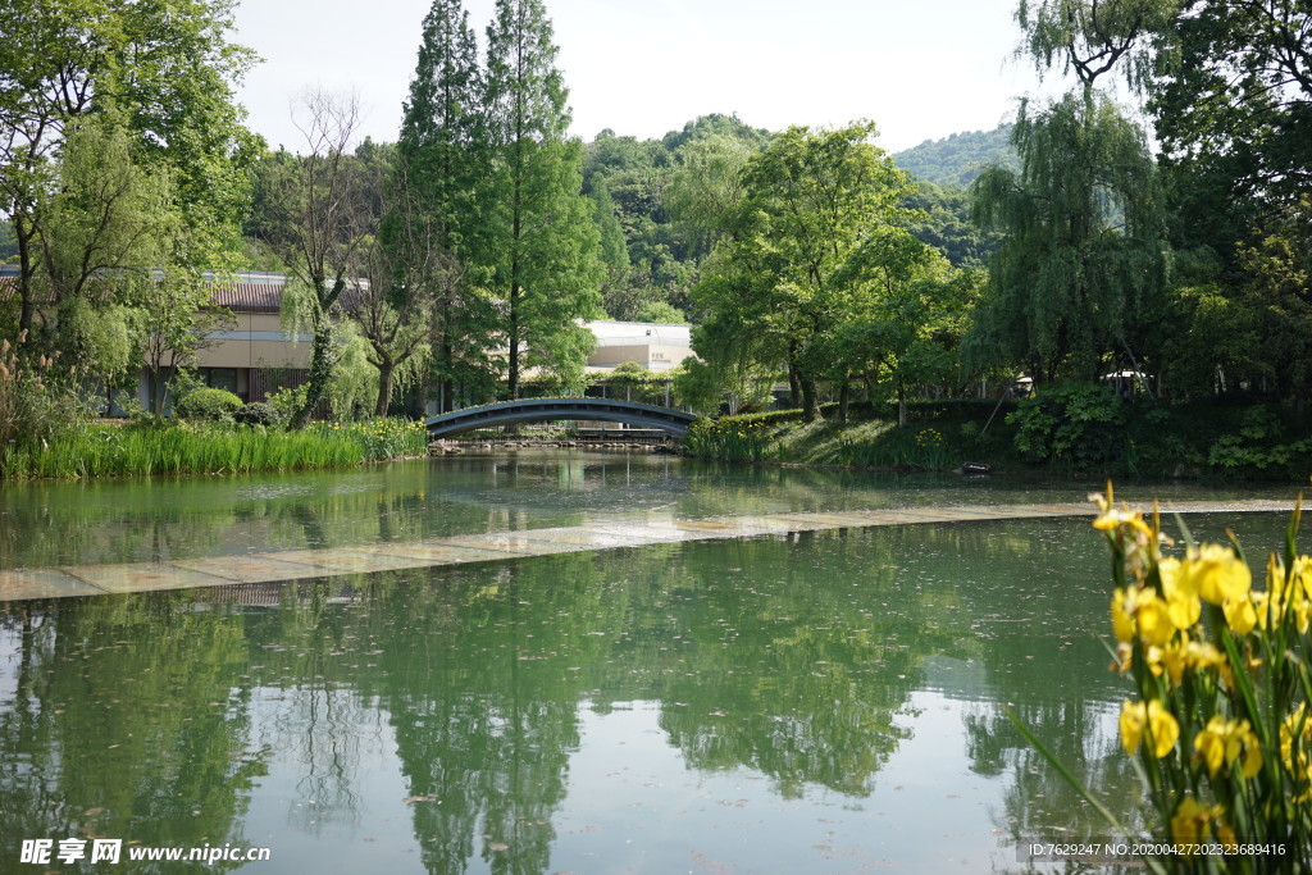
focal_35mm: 35
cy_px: 438
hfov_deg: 54.4
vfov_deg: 37.9
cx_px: 656
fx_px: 1276
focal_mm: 35
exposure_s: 1/800
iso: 100
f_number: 2.8
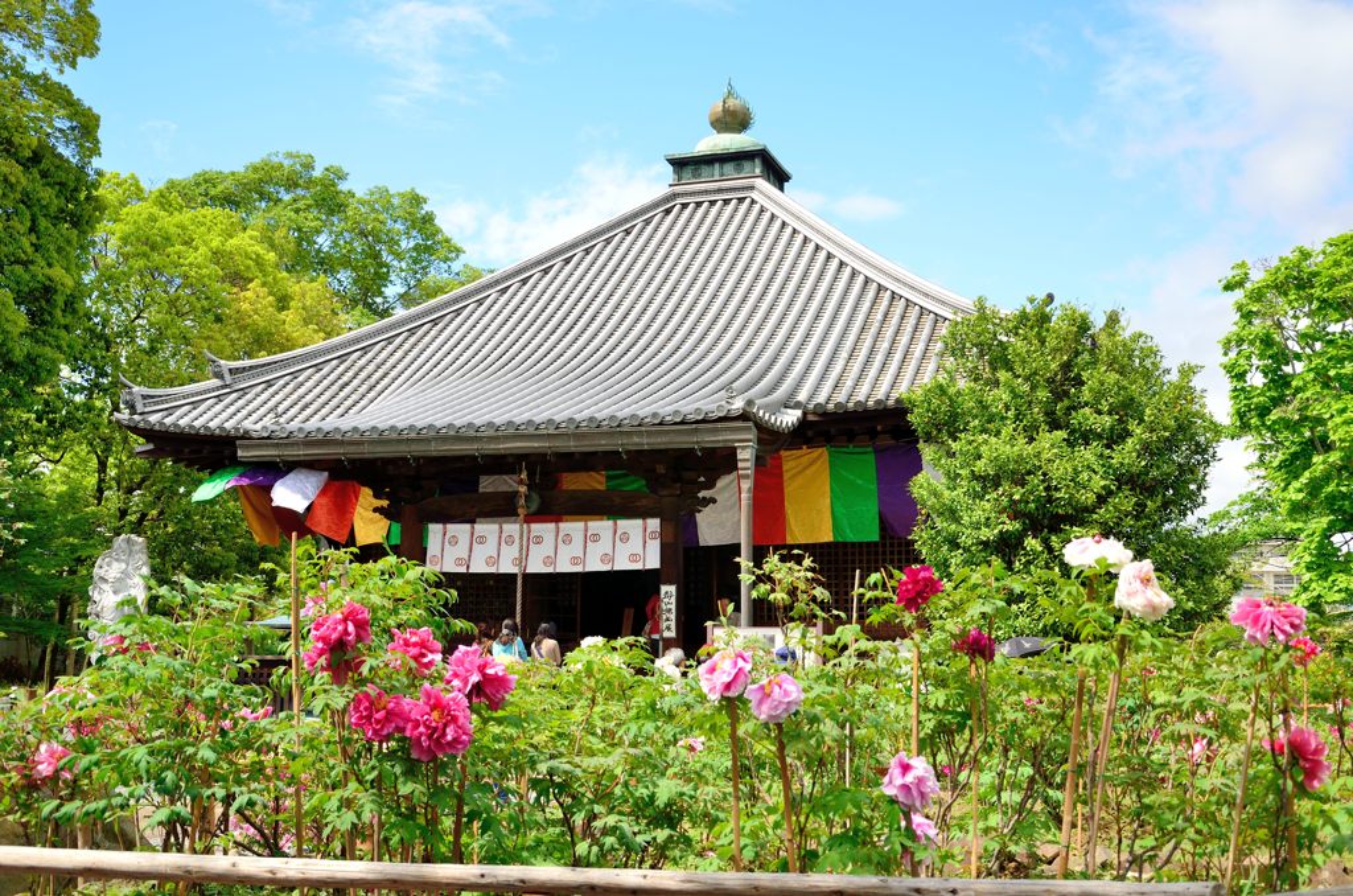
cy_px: 448
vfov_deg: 31.7
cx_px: 676
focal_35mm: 42
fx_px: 1575
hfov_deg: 46.5
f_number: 5.6
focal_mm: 28
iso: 160
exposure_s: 1/500
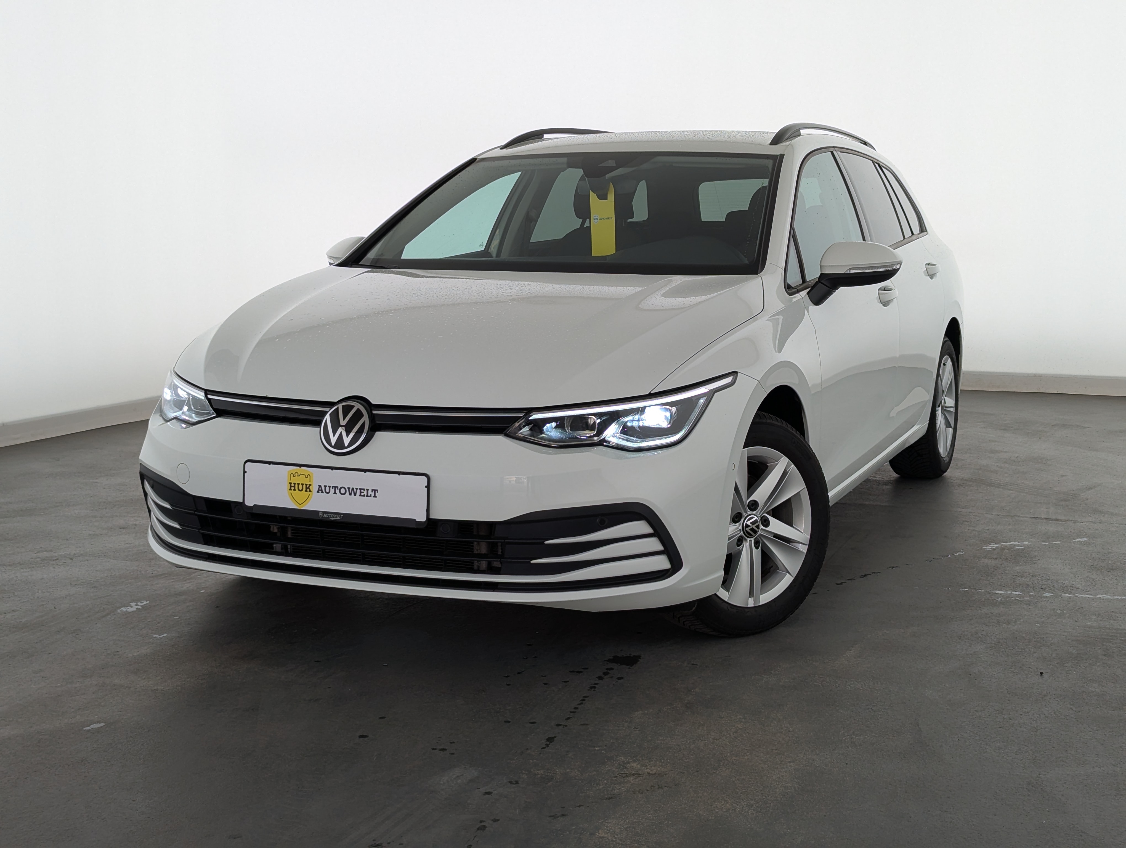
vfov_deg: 30.3
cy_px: 424
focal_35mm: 48
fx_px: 1564
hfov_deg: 39.6
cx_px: 563
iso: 45
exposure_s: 1/225
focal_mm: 6.81
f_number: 1.85
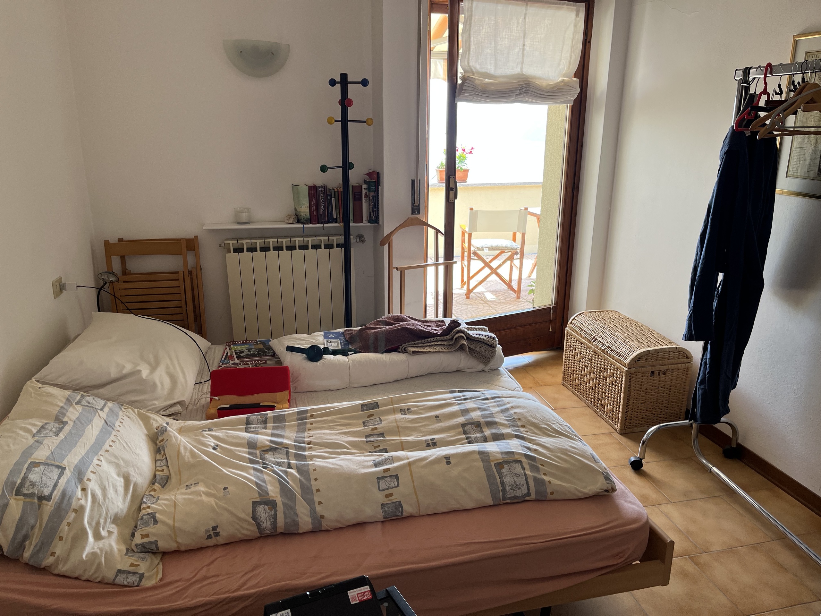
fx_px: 617
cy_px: 308
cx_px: 410
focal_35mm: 26
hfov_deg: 67.3
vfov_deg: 53.1
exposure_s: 1/121
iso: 80
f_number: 1.6
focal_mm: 5.1
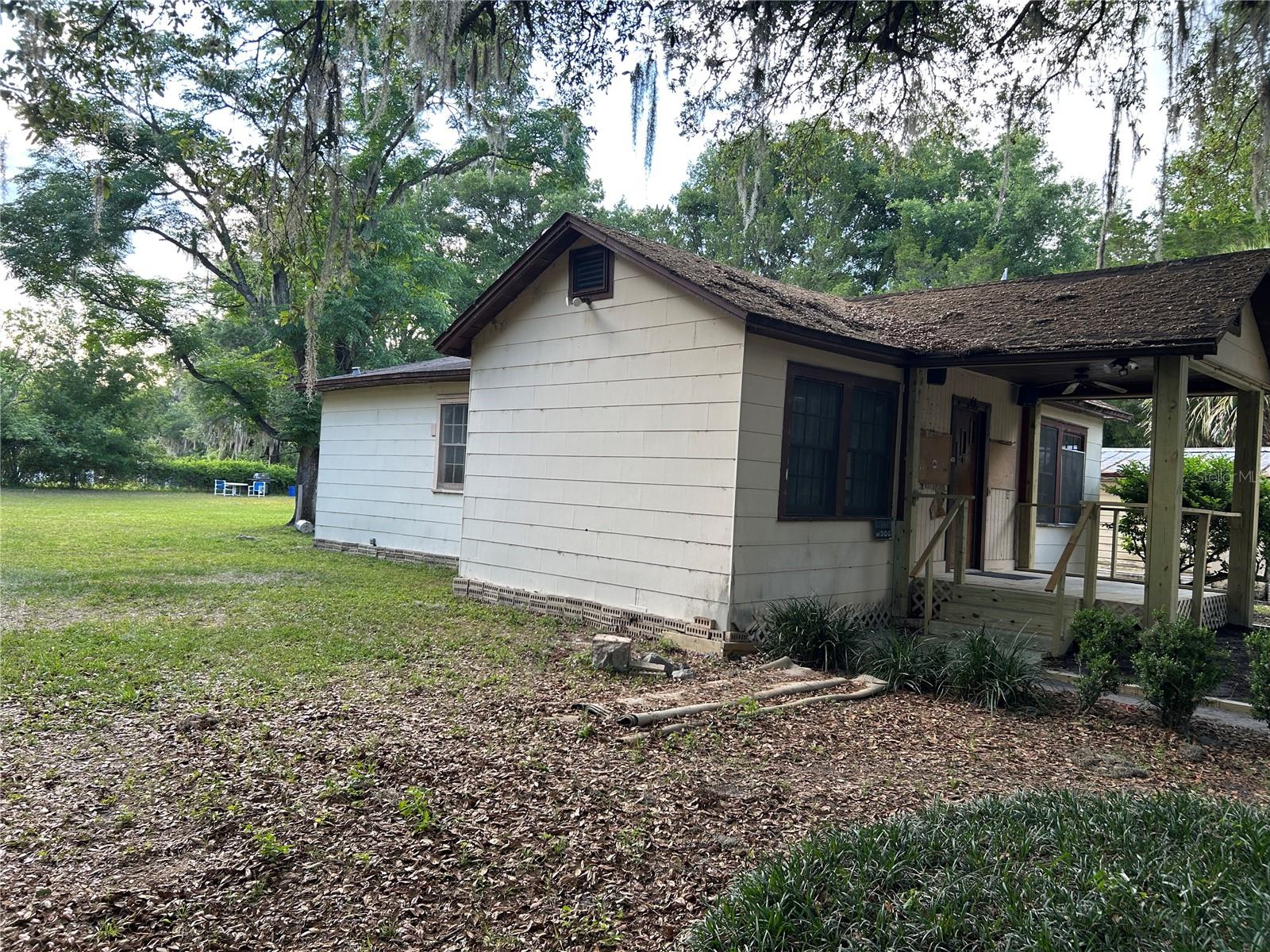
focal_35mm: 26
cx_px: 635
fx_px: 954
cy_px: 476
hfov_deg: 67.3
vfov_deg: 53.1
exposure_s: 1/155
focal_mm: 5.7
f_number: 1.5
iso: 40
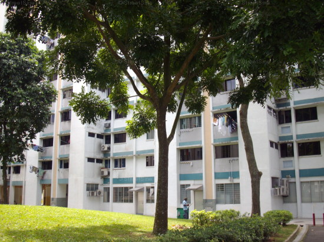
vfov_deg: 38.6
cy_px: 121
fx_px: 346
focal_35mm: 37
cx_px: 162
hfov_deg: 50.2
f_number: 5.6
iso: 80
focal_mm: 6.2
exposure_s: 1/60
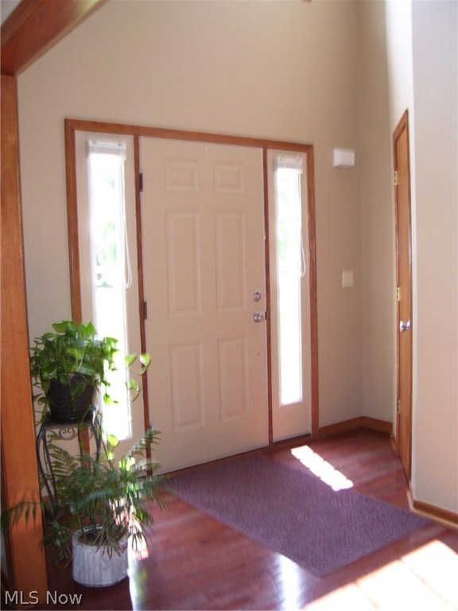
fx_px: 600
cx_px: 229
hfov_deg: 41.8
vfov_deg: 54.0
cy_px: 306
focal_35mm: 34
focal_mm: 5.6
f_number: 2.7
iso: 80
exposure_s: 1/45
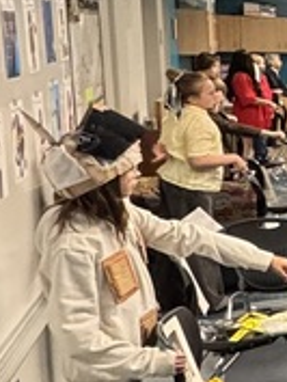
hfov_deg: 12.2
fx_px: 894
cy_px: 160
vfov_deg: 24.1
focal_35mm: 81
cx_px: 783
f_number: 2.2
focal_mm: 2.22
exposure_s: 1/60
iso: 320
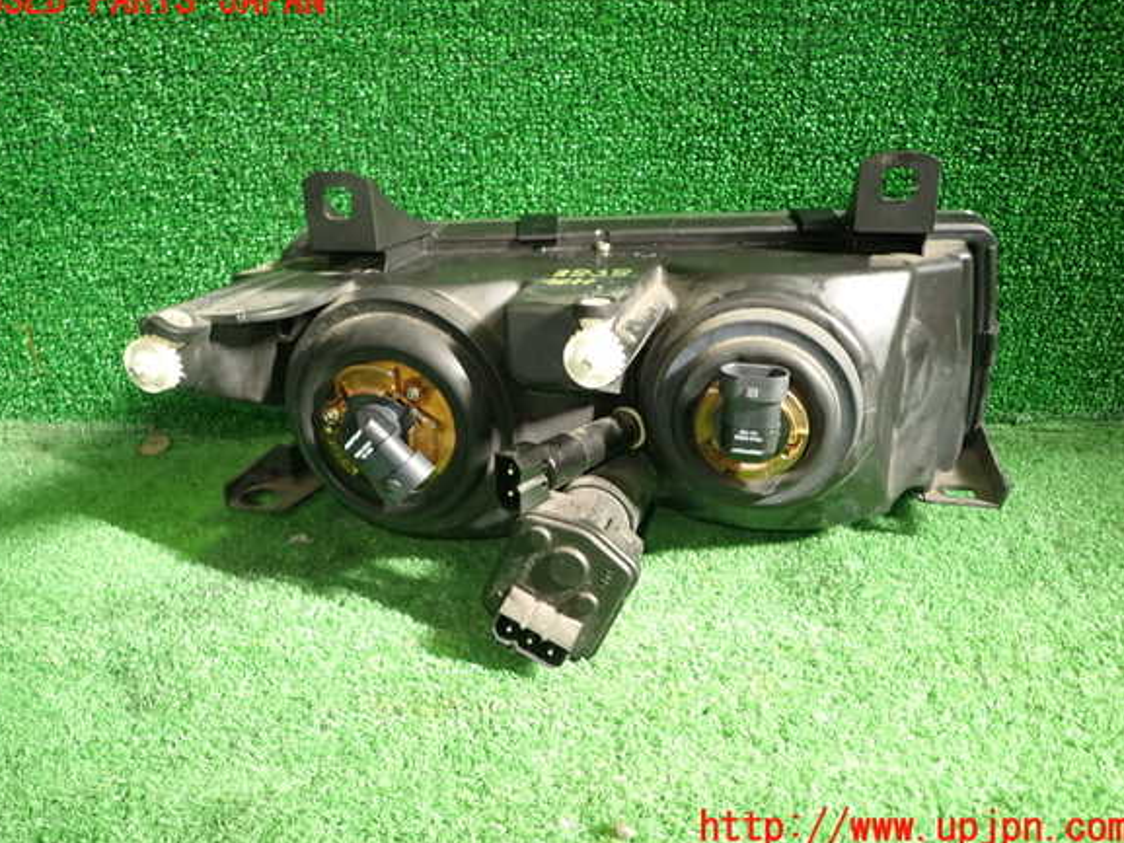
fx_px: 844
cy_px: 415
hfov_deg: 67.3
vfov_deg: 53.1
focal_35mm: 26
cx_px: 555
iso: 200
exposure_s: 1/30
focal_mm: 4.5
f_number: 2
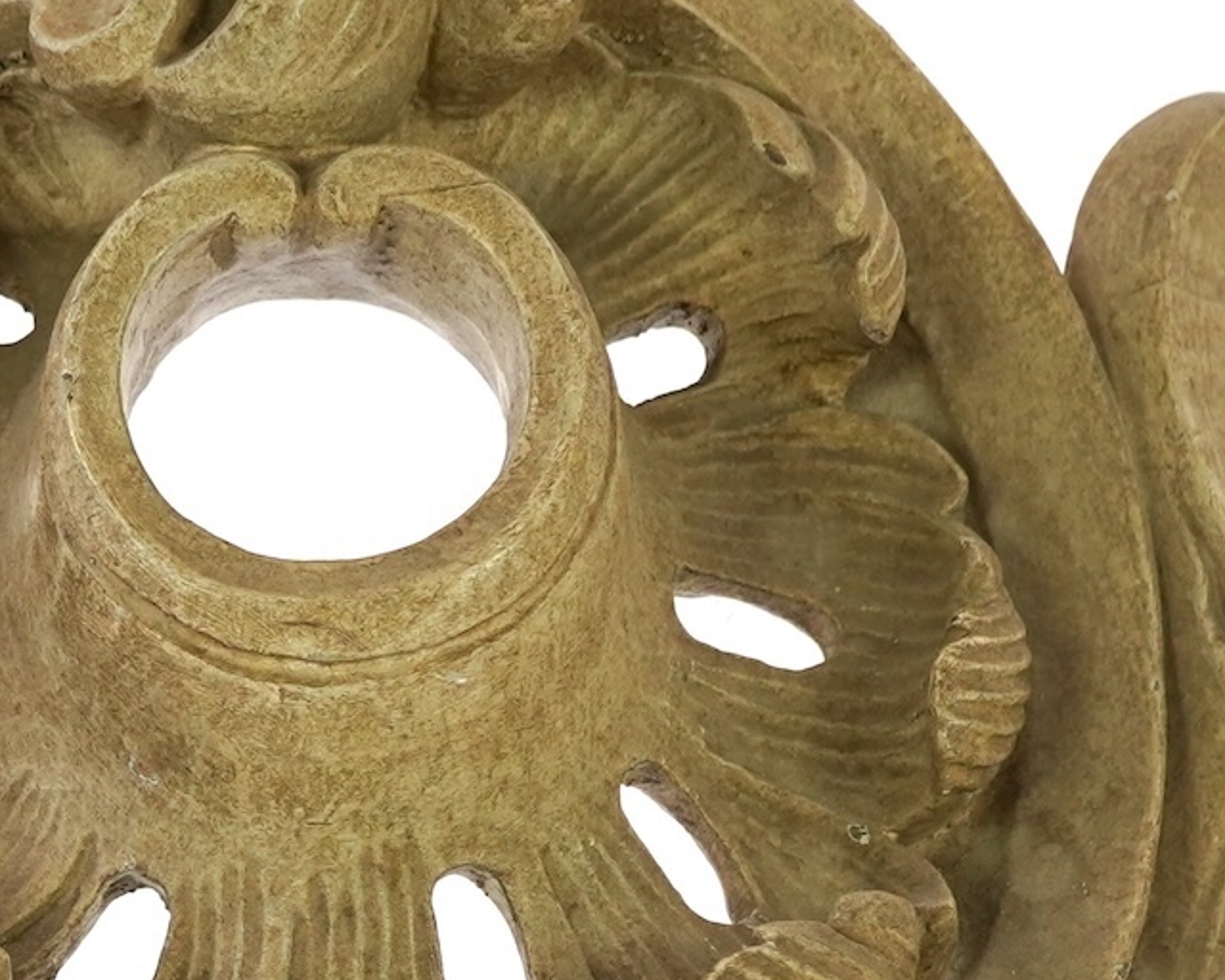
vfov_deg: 6.4
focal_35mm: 242
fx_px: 8774
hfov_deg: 7.9
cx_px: -8
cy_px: 949
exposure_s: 1/100
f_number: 5
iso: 500
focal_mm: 55
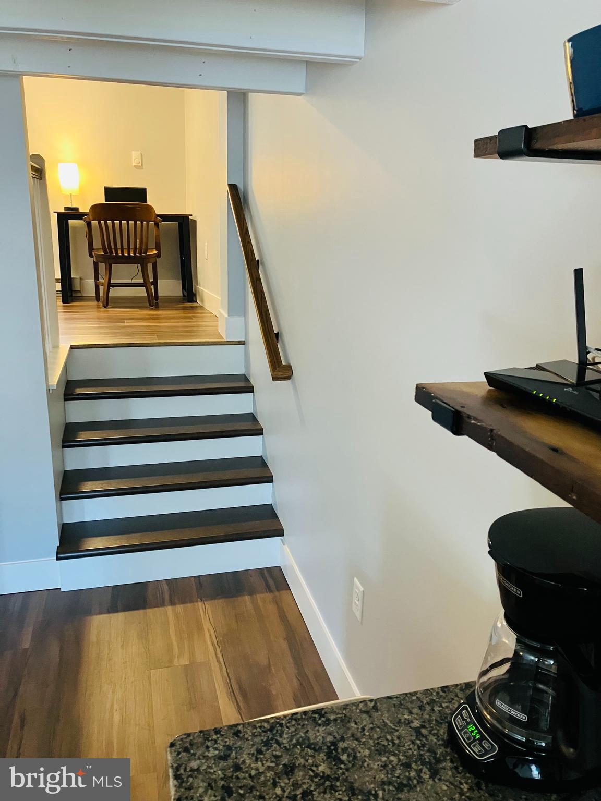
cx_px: 300
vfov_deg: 63.4
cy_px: 400
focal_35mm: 28
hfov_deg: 49.7
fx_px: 648
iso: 250
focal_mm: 3.99
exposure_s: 1/40
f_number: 1.8
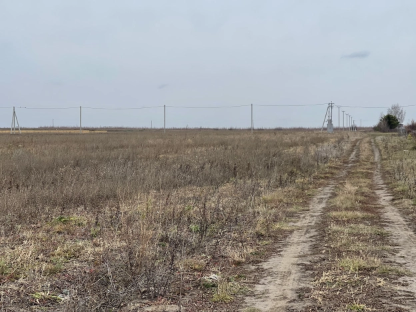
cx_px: 208
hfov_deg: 30.3
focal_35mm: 64
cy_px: 156
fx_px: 769
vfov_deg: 22.9
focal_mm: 7.5
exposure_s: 1/445
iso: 20
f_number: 2.2
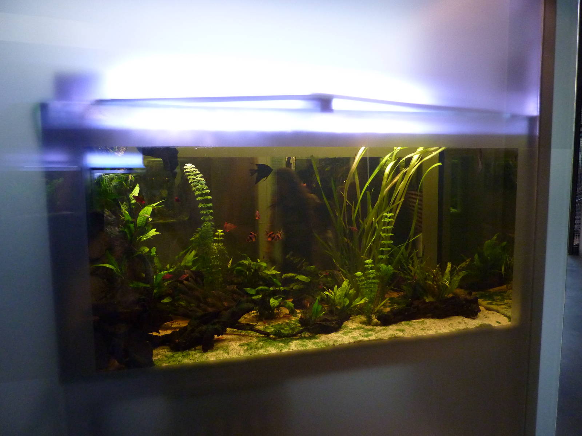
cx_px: 291
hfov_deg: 69.4
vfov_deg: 54.9
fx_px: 420
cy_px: 218
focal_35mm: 25
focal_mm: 4.1
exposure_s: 1/15
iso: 400
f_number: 3.3
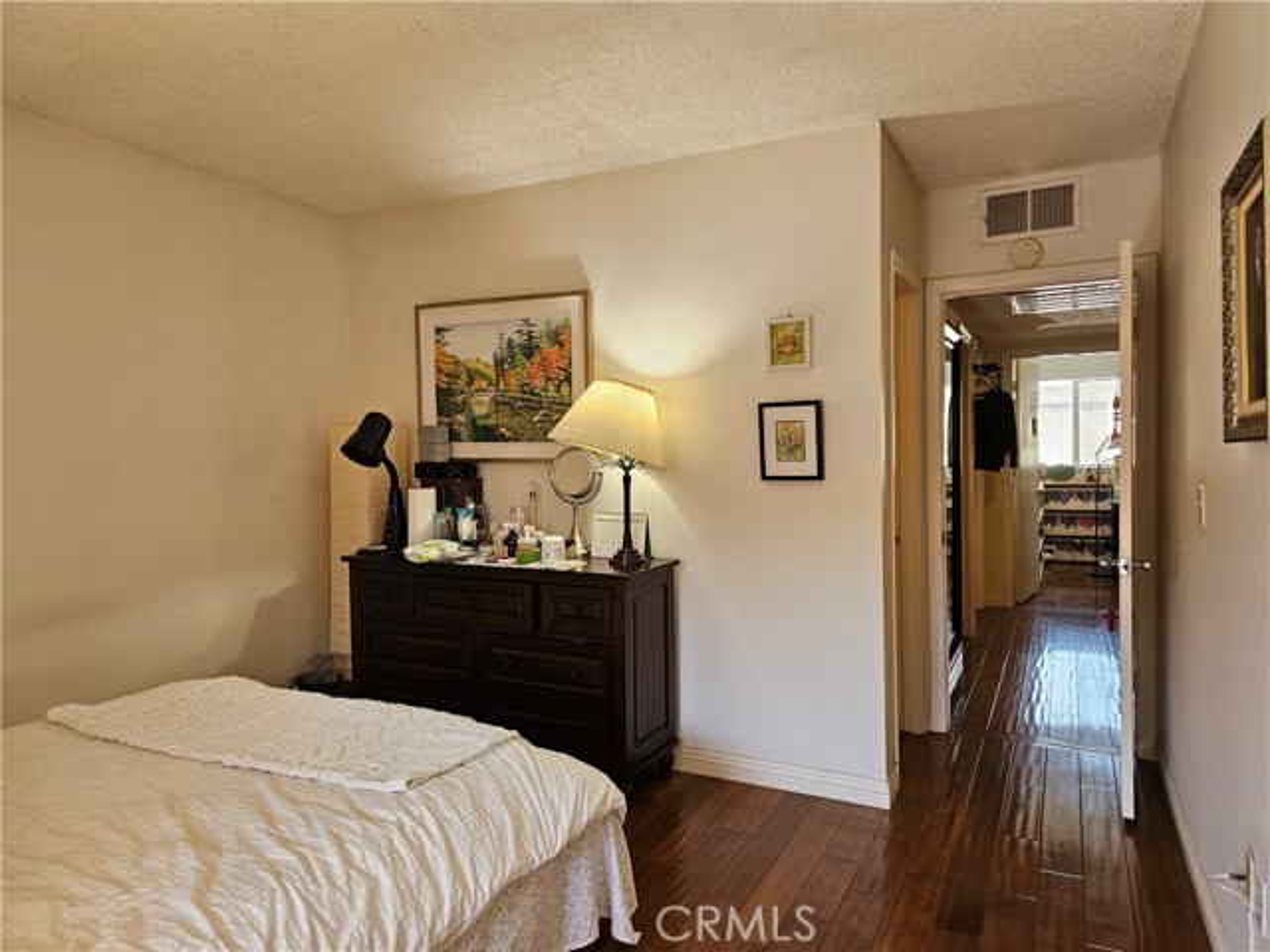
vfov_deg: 58.9
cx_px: 635
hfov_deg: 73.9
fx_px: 844
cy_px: 476
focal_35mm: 23
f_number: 1.7
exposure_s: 1/120
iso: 200
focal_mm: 6.3
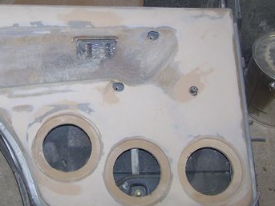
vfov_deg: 20.6
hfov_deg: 27.0
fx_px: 564
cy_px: 70
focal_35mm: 71
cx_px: 67
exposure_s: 1/60
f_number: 2.8
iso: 80
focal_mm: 6.3
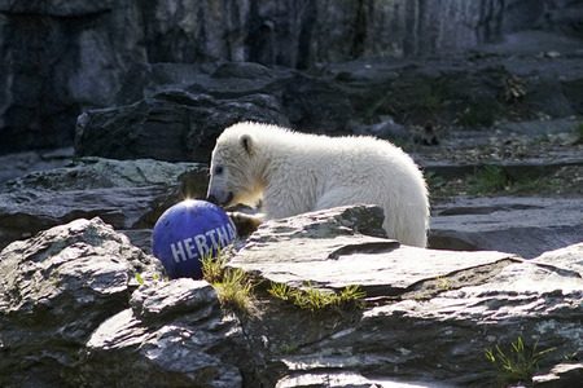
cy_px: 194
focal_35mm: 200
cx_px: 292
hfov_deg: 10.3
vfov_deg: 6.9
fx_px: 3239
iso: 640
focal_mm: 200
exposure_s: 1/2000
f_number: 5
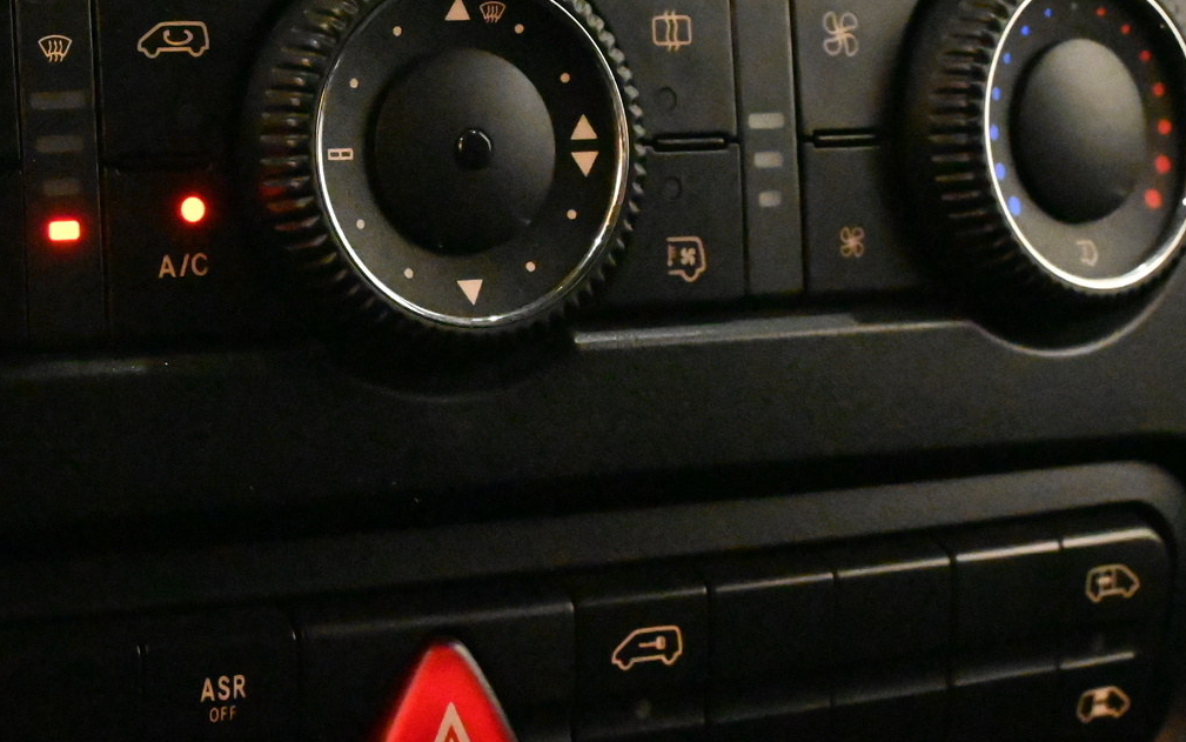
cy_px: 156
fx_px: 2936
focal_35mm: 91
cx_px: 301
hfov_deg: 22.6
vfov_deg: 14.3
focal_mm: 37
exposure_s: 1/60
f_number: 9
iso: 28800
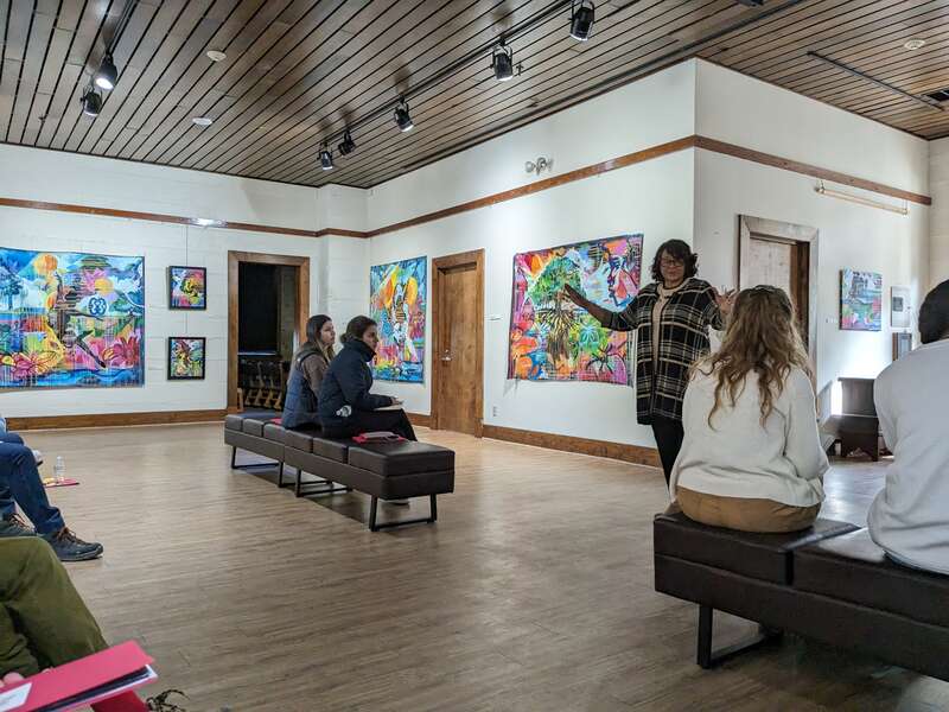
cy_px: 356
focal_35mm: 27
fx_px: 740
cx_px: 474
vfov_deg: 51.4
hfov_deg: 65.3
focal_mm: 4.38
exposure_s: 1/120
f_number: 1.73
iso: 319
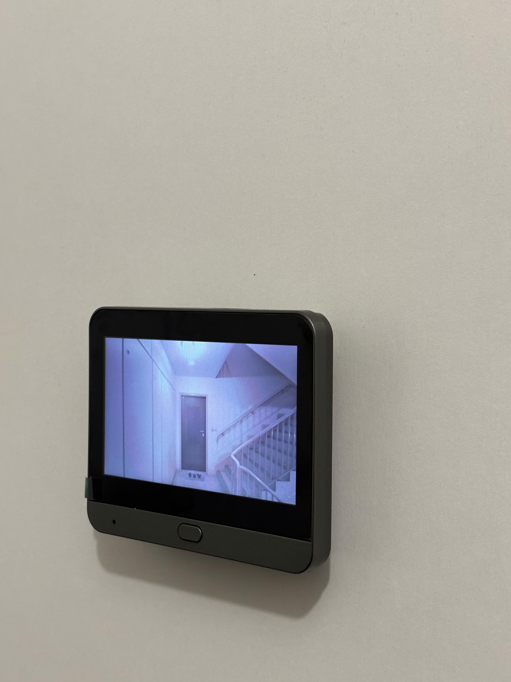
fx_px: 1063
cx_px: 248
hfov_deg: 27.0
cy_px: 346
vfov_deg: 35.5
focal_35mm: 54
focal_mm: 5.96
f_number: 1.6
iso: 80
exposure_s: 1/50
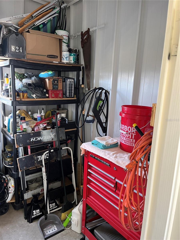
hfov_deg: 53.1
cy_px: 120
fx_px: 180
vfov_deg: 67.3
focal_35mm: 26
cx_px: 90
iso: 125
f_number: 1.6
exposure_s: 1/62
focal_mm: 5.1
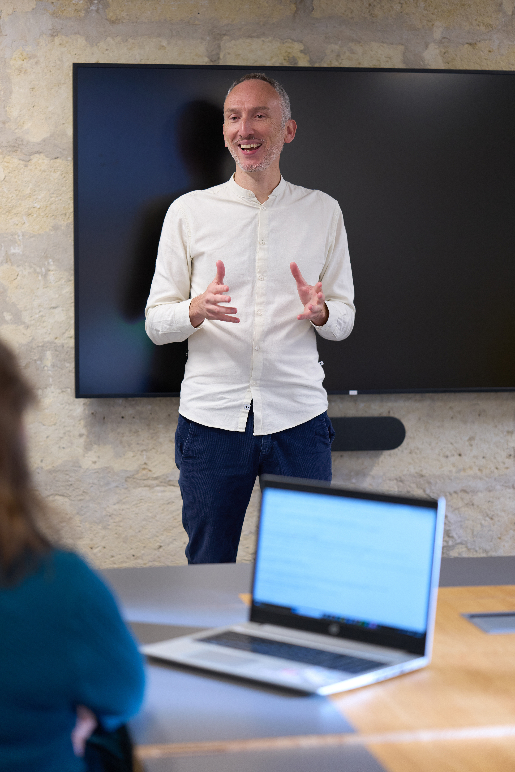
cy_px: 386
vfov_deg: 27.0
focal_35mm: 75
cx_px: 258
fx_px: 1609
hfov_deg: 18.2
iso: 800
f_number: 2
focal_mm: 75
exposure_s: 1/160
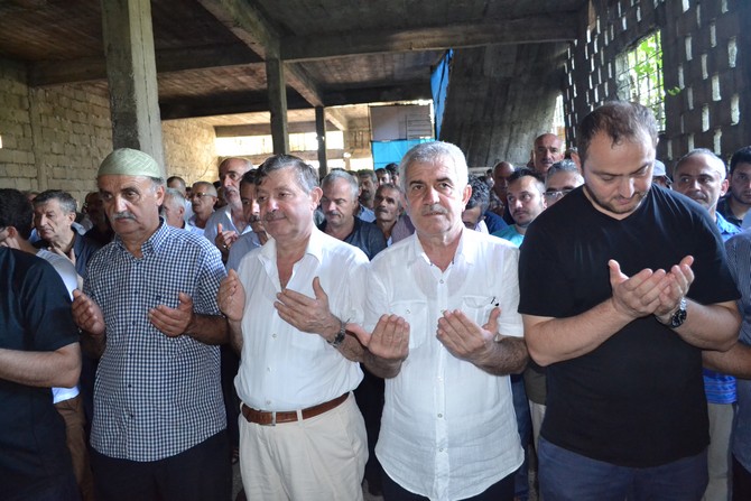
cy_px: 250
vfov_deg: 48.0
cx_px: 376
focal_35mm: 27
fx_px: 563
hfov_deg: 67.4
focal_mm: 18
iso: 3200
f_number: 3.5
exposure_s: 1/60
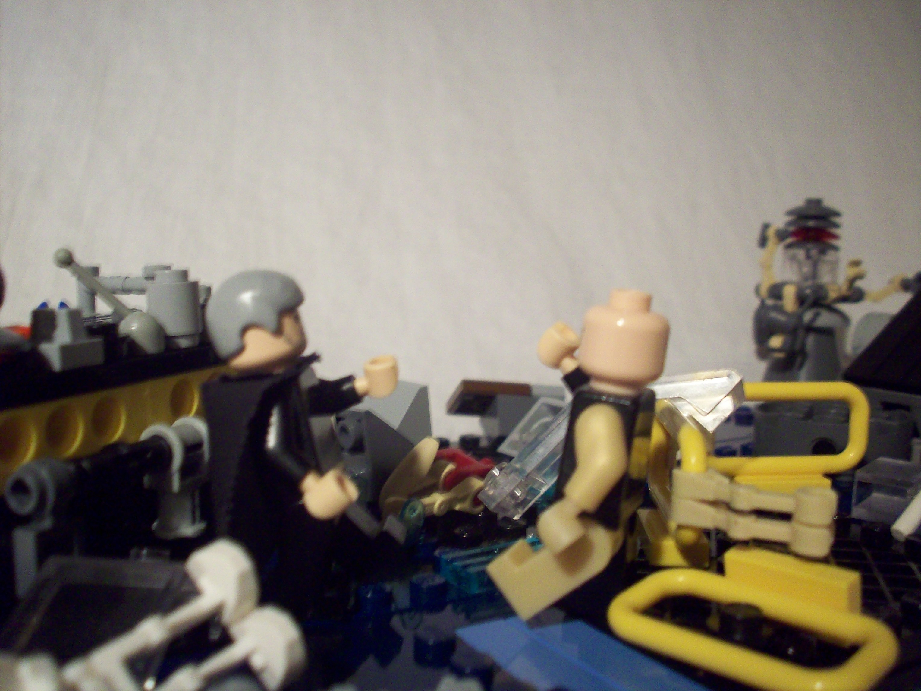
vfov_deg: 38.7
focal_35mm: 37
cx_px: 460
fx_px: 984
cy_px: 346
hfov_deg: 50.1
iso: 160
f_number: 2.8
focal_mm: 6.2
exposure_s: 1/9.55
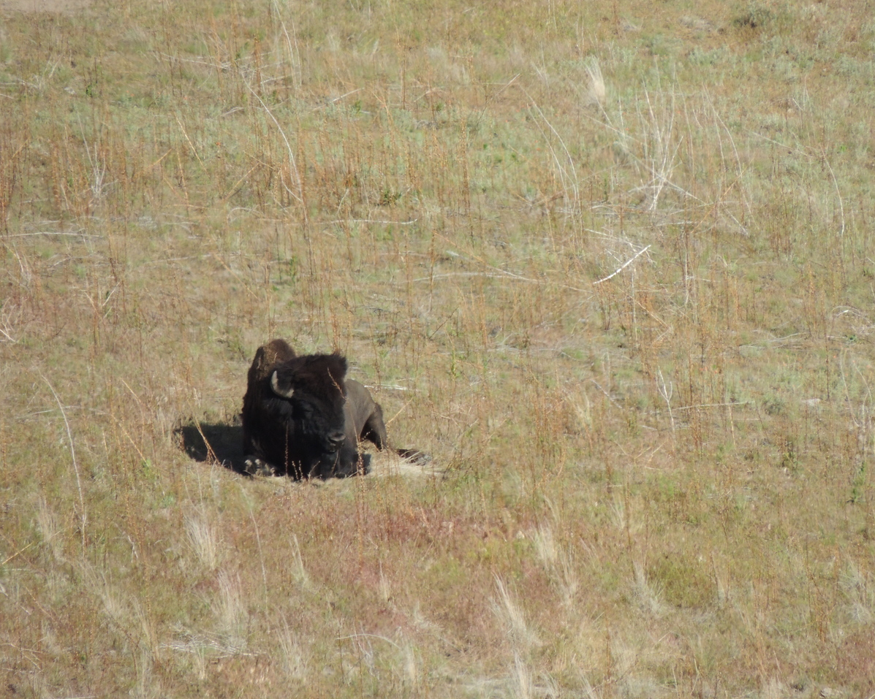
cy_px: 349
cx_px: 456
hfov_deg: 1.9
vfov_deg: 1.5
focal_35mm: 1044
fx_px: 27029
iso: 360
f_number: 5.9
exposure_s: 1/1000
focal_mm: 180
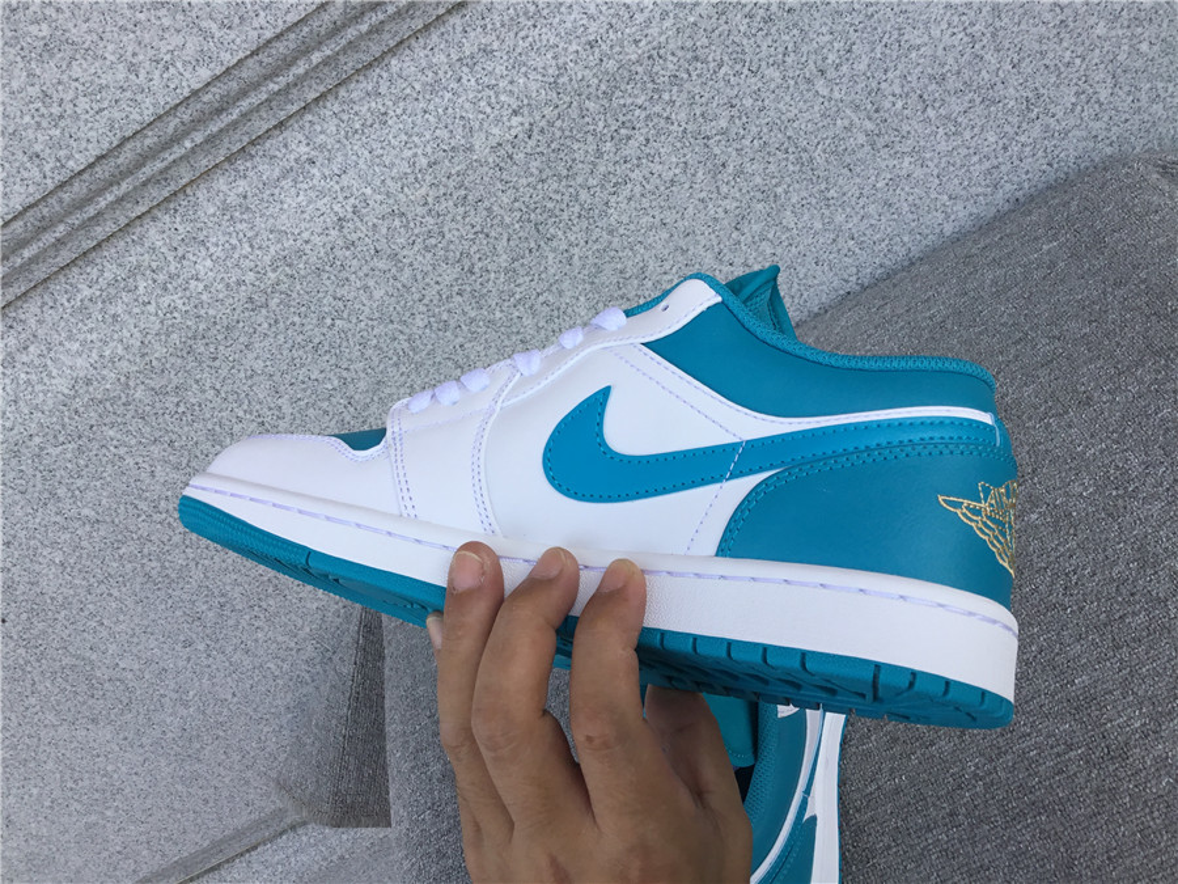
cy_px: 442
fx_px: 1055
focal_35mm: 31
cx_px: 589
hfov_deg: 58.4
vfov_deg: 45.4
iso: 25
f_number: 2.4
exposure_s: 1/438
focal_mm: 3.3
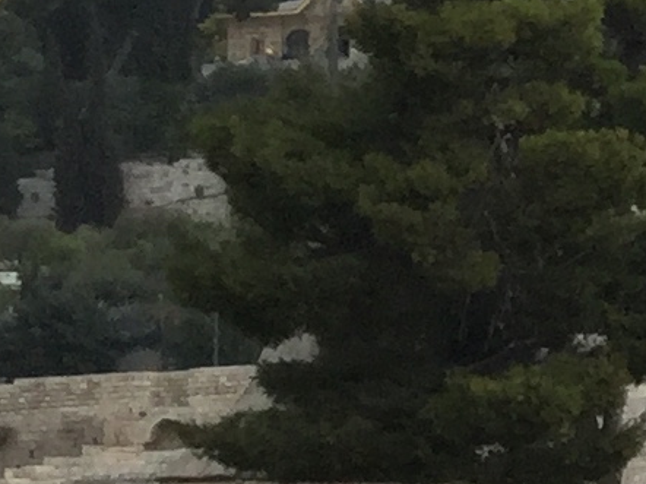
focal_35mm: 229
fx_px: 4271
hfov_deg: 7.1
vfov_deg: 6.4
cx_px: 2308
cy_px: 582
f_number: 2.4
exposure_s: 1/783
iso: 25
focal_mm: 3.3
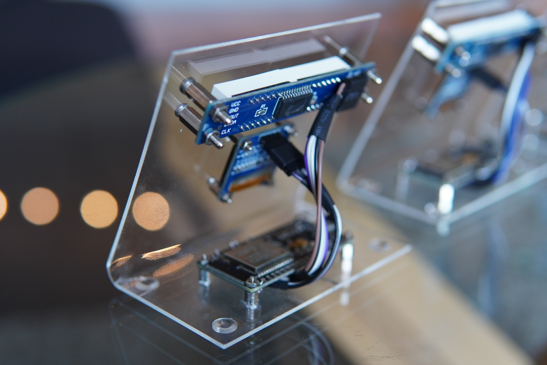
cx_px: 274
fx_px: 684
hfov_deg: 43.6
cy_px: 182
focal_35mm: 45
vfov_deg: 29.9
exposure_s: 1/60
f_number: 2.5
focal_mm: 30
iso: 640
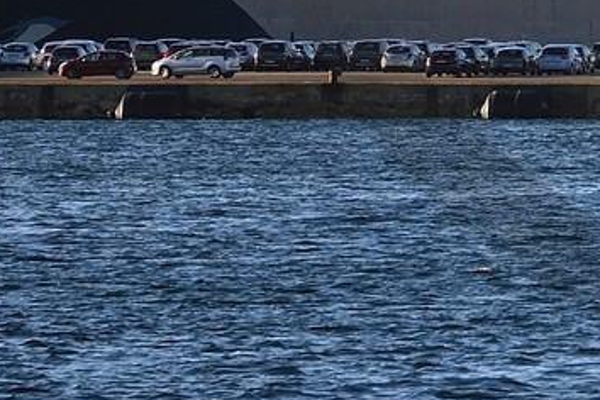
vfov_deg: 1.5
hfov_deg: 2.3
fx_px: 15065
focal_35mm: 904
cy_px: -325
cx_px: 902
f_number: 8
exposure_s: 1/400
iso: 200
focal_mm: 200
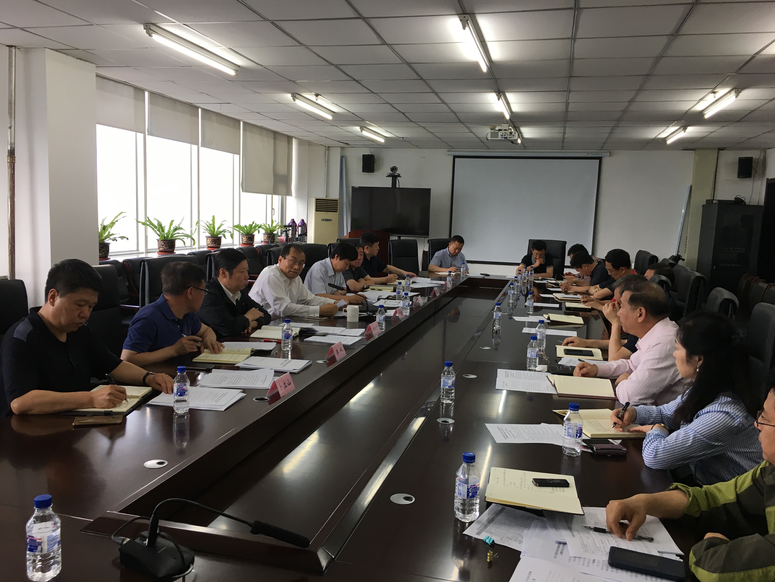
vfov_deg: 48.2
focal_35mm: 29
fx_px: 649
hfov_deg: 61.7
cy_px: 291
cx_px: 388
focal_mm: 4.15
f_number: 2.2
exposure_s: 1/33
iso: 32
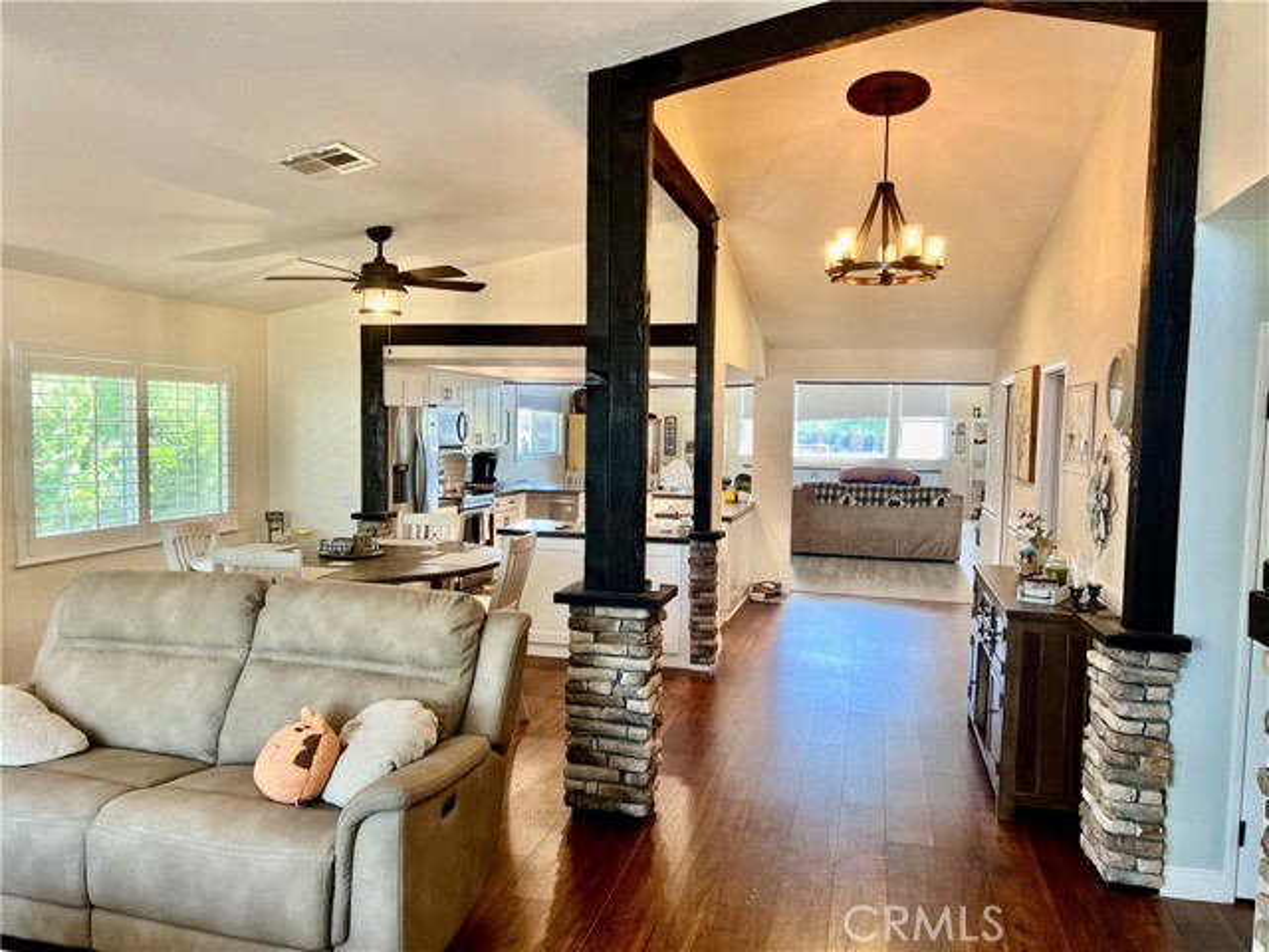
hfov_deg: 67.3
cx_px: 634
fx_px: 953
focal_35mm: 26
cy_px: 476
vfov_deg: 53.1
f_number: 1.5
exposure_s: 1/60
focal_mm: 5.7
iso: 80
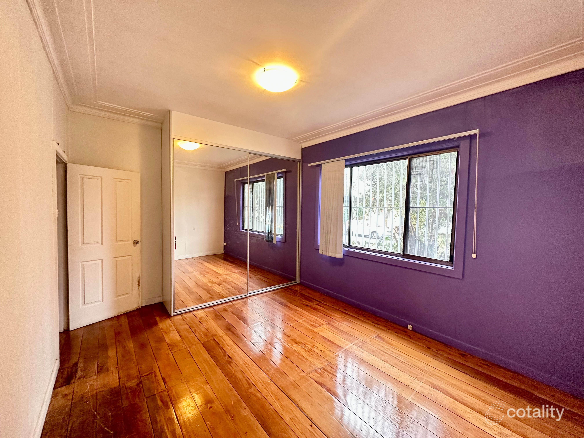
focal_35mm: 14
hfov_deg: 102.1
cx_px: 292
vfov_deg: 85.7
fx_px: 236
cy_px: 219
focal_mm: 2.22
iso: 640
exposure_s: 1/50
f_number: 2.2
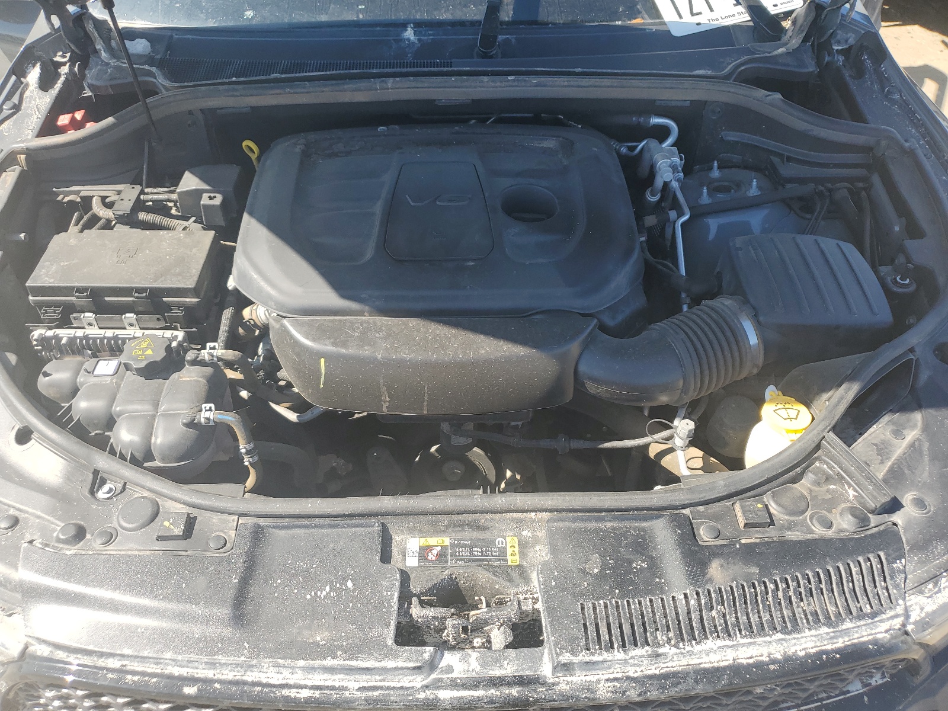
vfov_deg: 53.1
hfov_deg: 67.3
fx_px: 712
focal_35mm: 26
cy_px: 356
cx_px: 474
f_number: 1.5
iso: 50
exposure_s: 1/1111
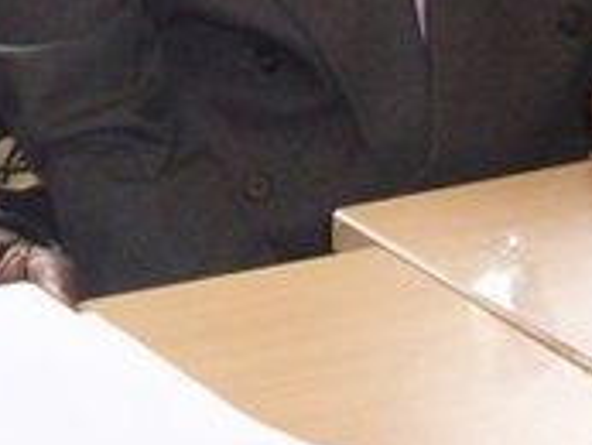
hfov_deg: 15.9
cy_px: -238
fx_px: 2088
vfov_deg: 11.6
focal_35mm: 122
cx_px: 58
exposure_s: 1/64
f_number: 2.8
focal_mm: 6.2
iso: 200
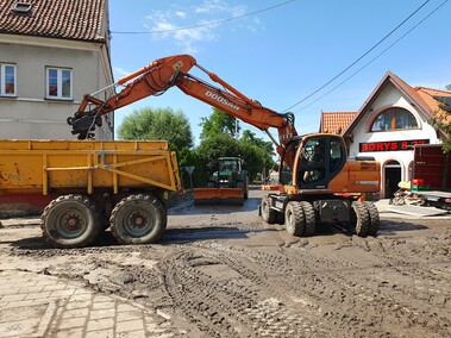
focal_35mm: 26
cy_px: 169
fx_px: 339
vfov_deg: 53.0
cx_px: 226
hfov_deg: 67.3
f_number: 2.4
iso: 50
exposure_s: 1/862
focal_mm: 4.32
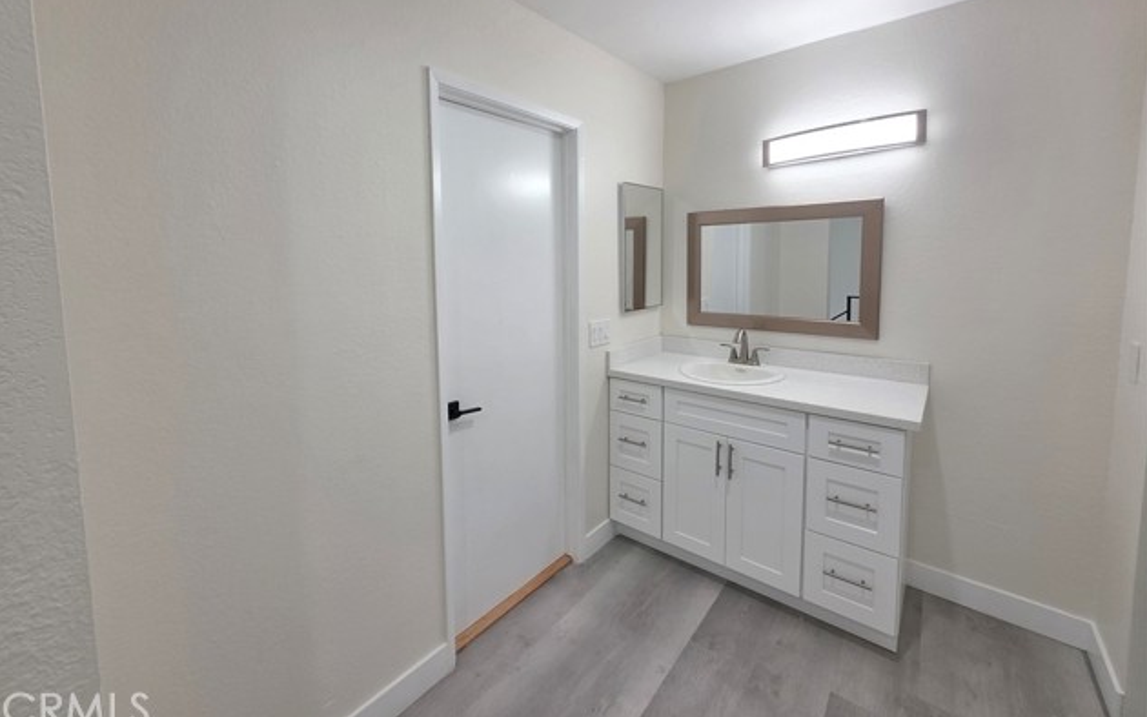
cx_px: 566
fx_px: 438
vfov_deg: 78.0
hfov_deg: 105.3
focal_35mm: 14
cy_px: 298
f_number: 1.9
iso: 80
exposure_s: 1/120
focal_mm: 2.2
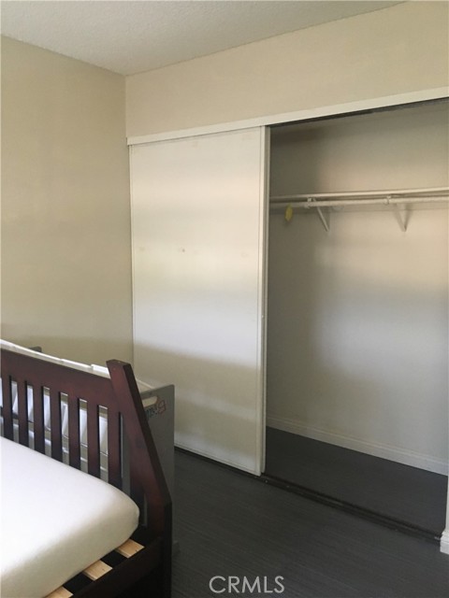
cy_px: 299
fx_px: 502
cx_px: 224
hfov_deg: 48.2
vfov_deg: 61.7
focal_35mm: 29
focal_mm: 4.15
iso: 200
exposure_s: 1/24
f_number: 2.2
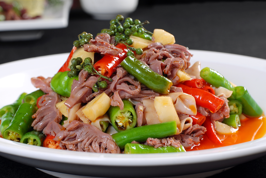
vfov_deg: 18.2
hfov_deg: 27.0
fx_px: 555
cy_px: 89
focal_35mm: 75
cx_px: 133
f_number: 9
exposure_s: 1/125
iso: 100
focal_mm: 50
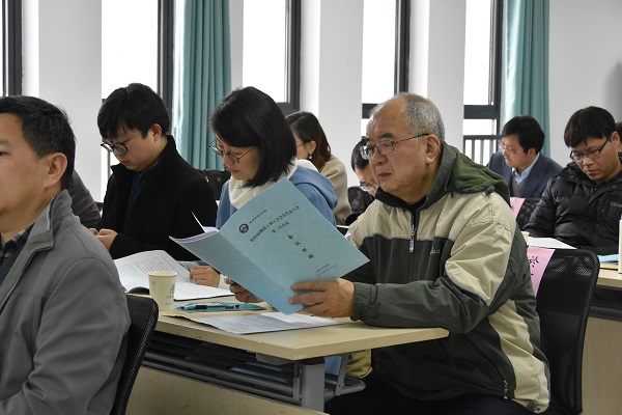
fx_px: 1296
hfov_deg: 27.0
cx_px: 311
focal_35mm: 75
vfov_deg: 18.2
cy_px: 208
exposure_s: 1/200
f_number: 7.1
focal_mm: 50
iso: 3200
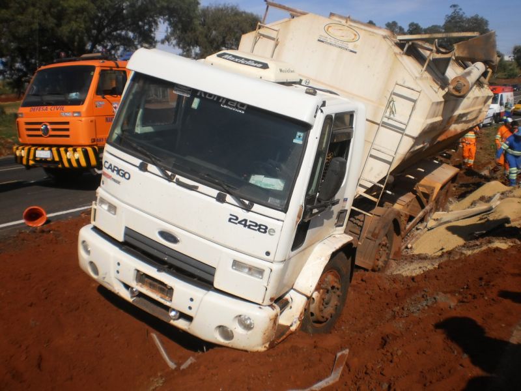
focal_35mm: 36
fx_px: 542
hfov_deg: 51.4
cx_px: 260
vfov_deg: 39.7
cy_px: 196
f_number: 4.6
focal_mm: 6.3
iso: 100
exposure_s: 1/1600
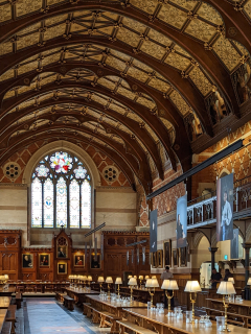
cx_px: 96
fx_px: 522
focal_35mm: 54
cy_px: 275
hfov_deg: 27.0
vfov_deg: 34.3
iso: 79
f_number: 1.73
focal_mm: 4.38
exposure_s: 1/99.9
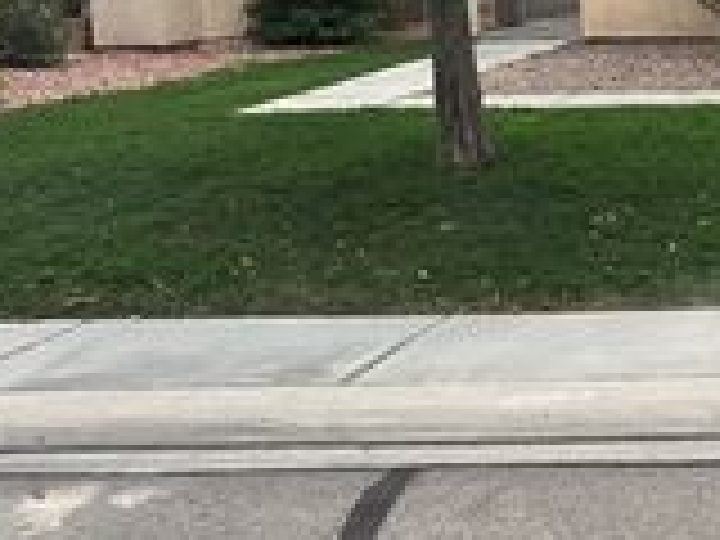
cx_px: 1026
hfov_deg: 21.0
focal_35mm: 81
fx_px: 1685
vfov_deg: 18.0
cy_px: 106
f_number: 1.5
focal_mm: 5.7
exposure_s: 1/4630
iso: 50
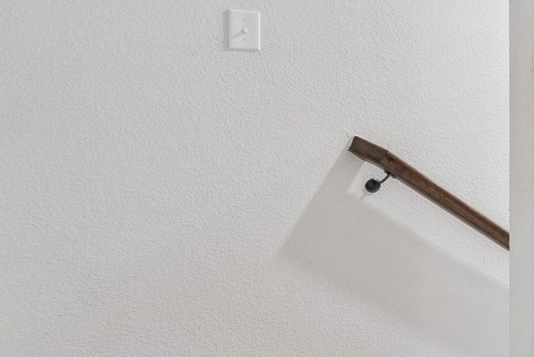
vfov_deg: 29.7
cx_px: 812
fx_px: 668
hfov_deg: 27.9
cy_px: 123
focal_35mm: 45
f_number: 9
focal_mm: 14
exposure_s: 1/2
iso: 250
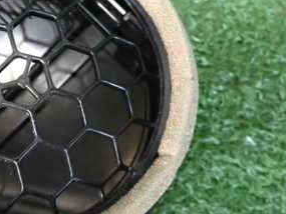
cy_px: 120
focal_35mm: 99
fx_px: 818
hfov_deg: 19.6
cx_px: 49
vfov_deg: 14.9
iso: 3200
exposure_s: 1/50
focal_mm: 8.4
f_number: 3.1
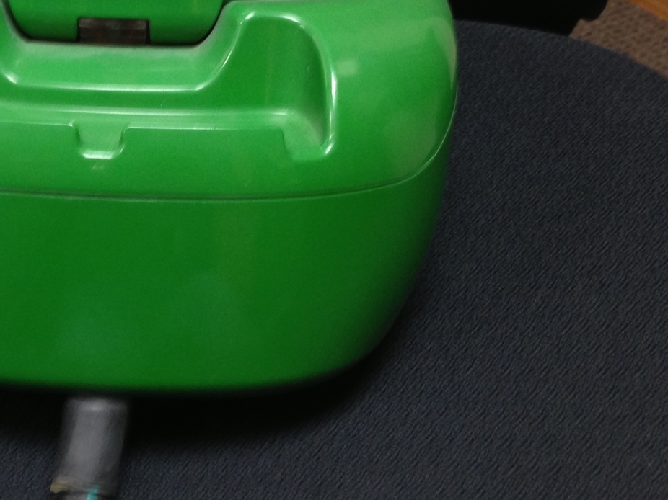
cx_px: 100
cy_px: 1
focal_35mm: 73
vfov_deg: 19.6
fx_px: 1408
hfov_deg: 26.0
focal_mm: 4.13
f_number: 2.4
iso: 100
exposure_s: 1/20
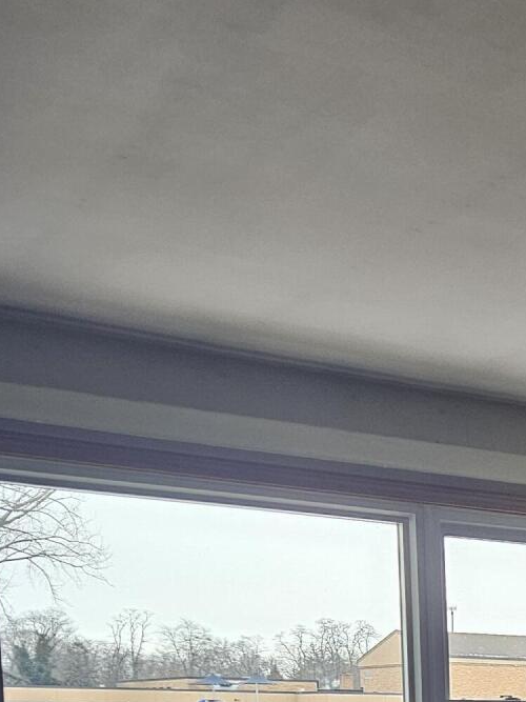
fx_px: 1398
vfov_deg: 24.9
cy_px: 881
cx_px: 784
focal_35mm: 69
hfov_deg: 18.8
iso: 160
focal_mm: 5.4
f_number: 1.8
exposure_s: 1/120
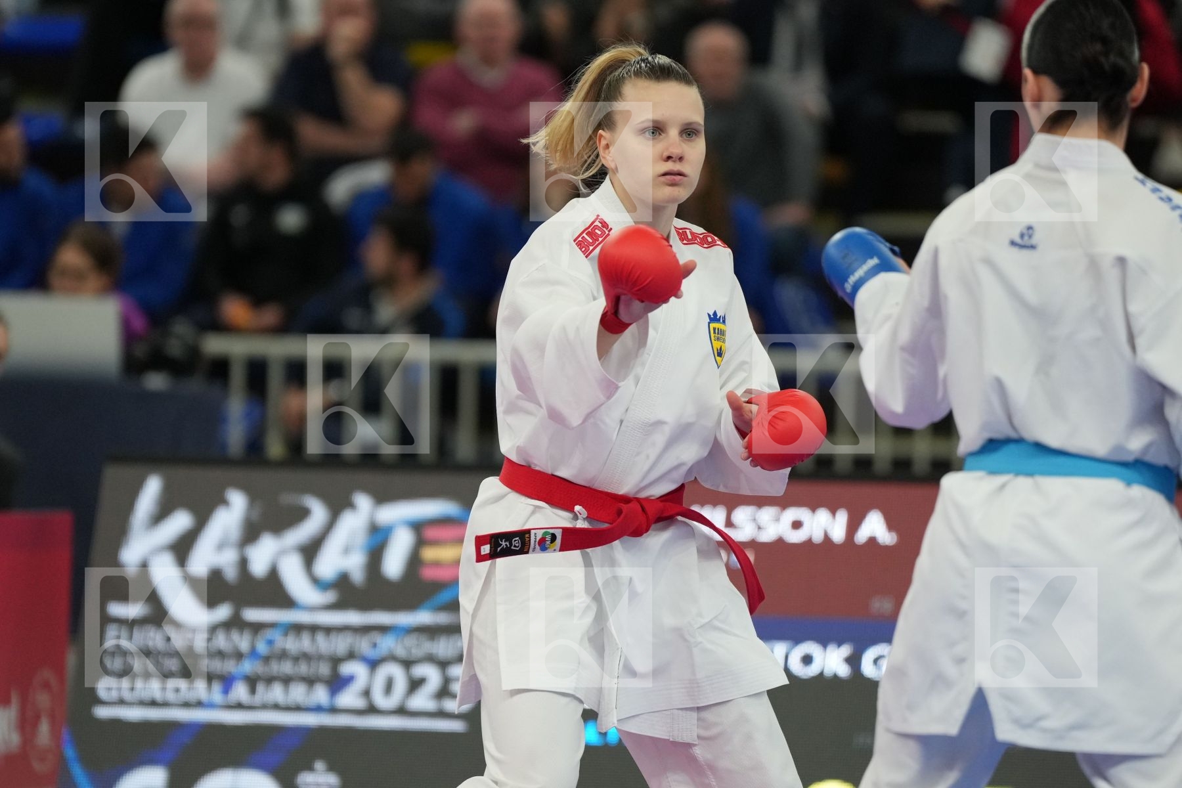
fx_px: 9849
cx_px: 591
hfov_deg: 6.9
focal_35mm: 300
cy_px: 394
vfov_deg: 4.6
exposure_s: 1/1000
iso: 2000
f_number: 2.8
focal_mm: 200
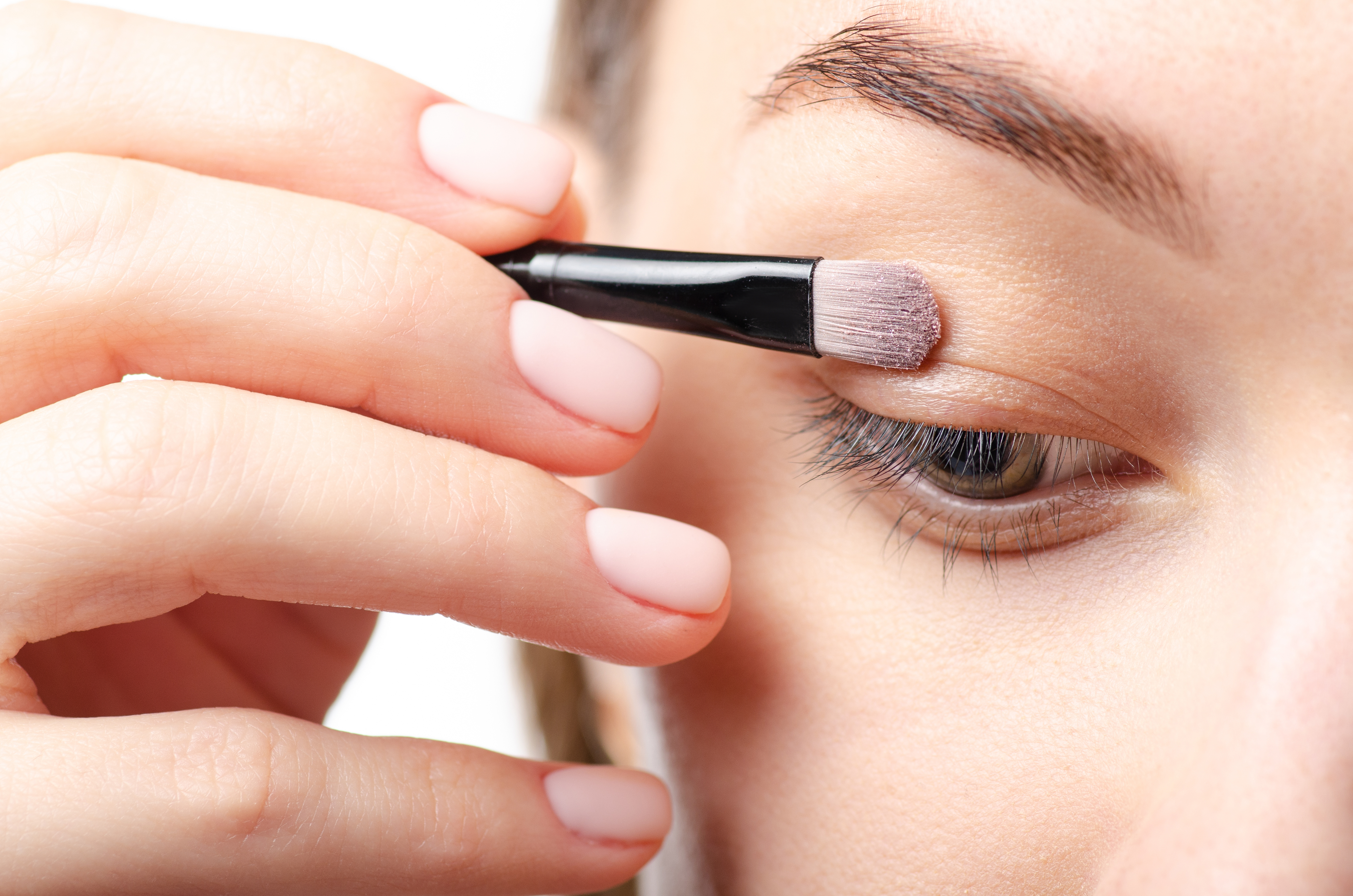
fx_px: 5626
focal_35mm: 150
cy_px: 448
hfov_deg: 13.7
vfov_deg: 9.1
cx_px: 676
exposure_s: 1/200
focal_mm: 100
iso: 200
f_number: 8
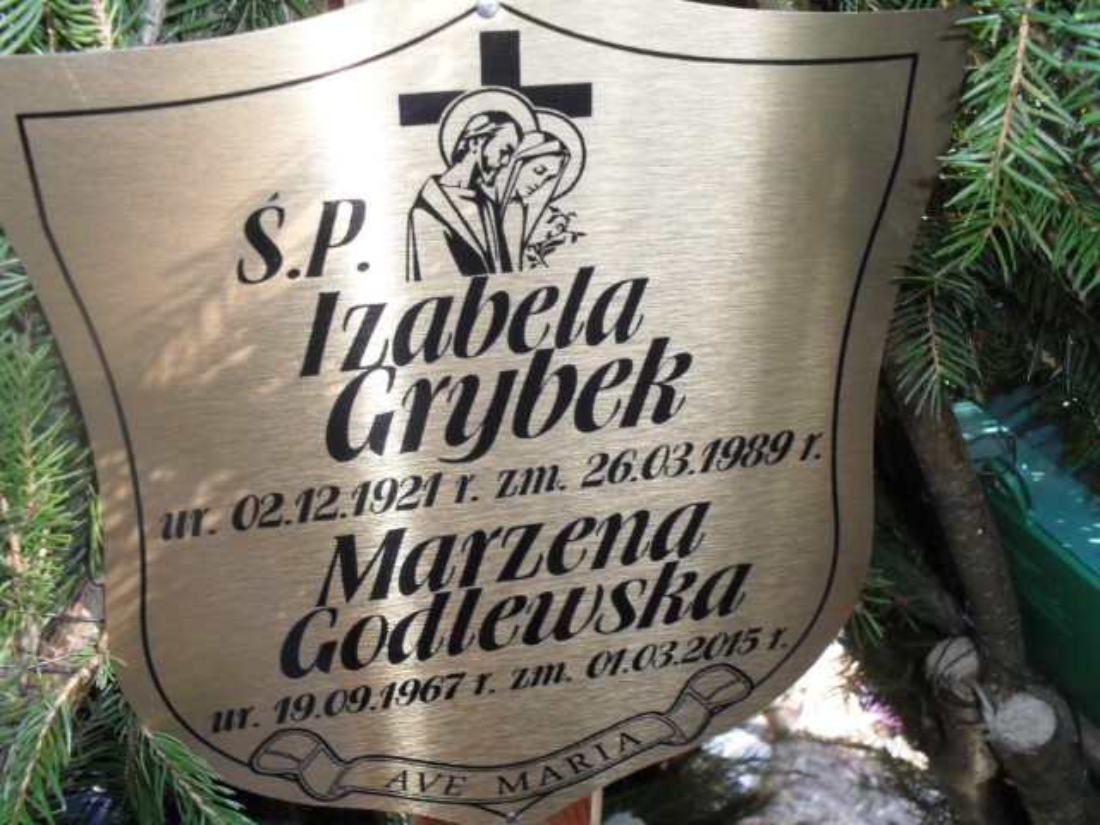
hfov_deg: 52.6
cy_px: 412
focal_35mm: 35
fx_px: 1112
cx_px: 550
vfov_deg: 40.7
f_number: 3.2
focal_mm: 6.3
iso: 200
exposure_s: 1/90
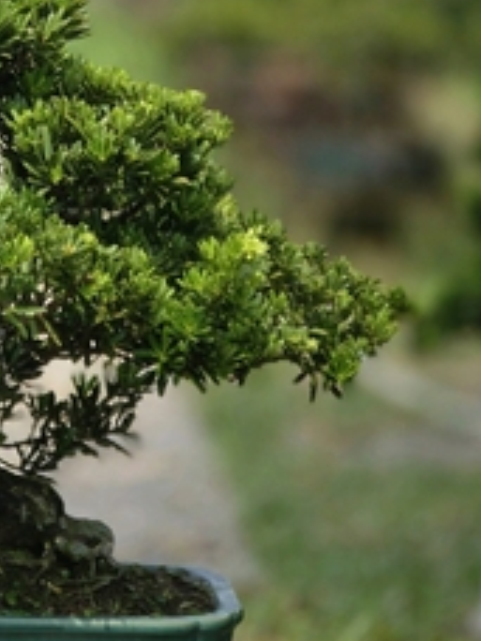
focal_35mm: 242
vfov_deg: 8.2
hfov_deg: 6.1
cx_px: -11
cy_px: 200
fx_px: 4484
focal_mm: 18.6
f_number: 3.4
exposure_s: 1/833
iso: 64
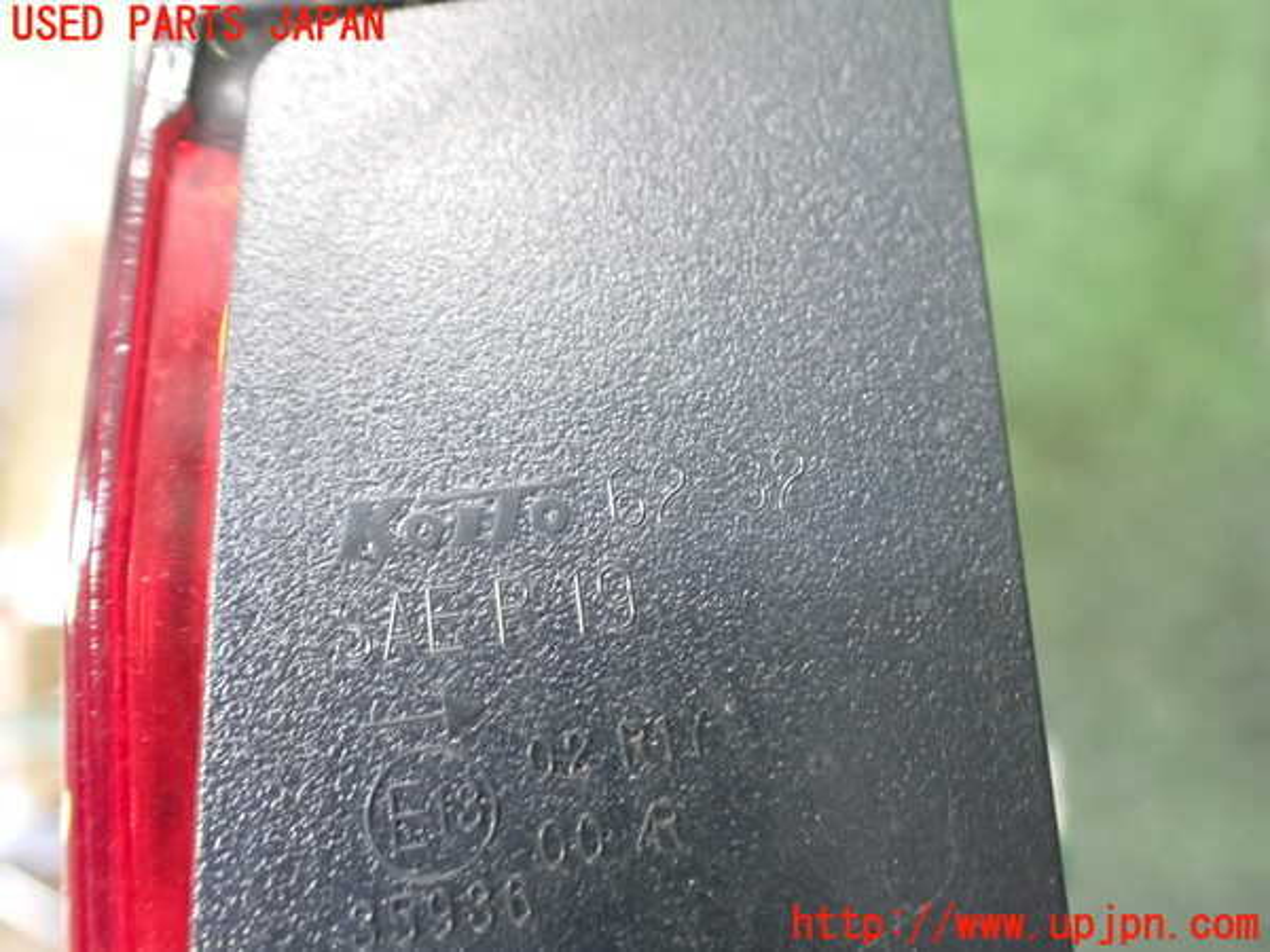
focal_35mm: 30
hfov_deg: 60.0
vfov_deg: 46.8
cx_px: 635
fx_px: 1101
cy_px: 476
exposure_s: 1/30
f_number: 2.3
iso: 1250
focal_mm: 5.4
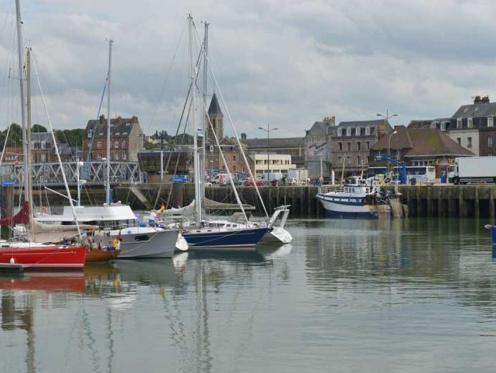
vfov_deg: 19.4
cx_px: 254
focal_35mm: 76
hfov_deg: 25.7
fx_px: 1089
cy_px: 186
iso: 125
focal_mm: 70
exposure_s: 1/250
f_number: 10
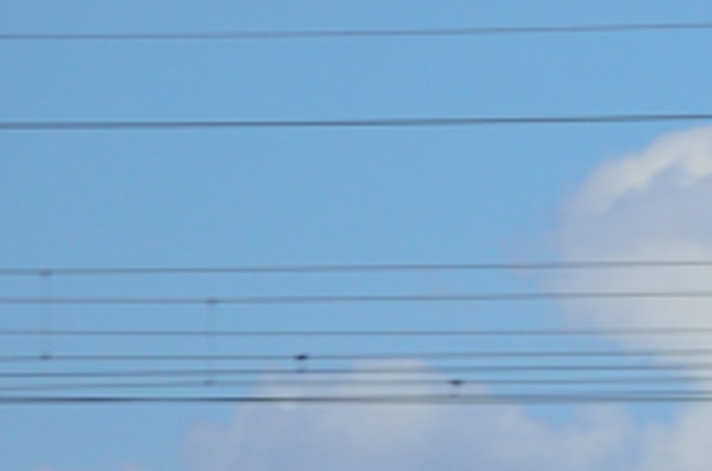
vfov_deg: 2.1
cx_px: 1714
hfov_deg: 3.2
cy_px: 631
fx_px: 12619
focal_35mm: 640
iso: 100
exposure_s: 1/640
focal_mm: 85
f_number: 5.6
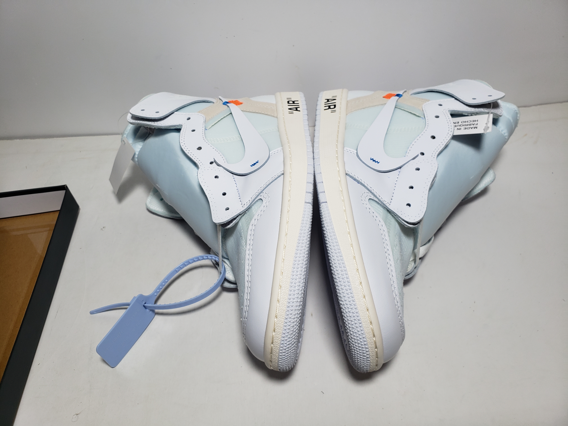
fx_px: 427
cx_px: 284
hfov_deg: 67.3
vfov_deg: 53.1
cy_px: 213
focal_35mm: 26
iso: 50
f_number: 2.4
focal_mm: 4.3
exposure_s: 1/296
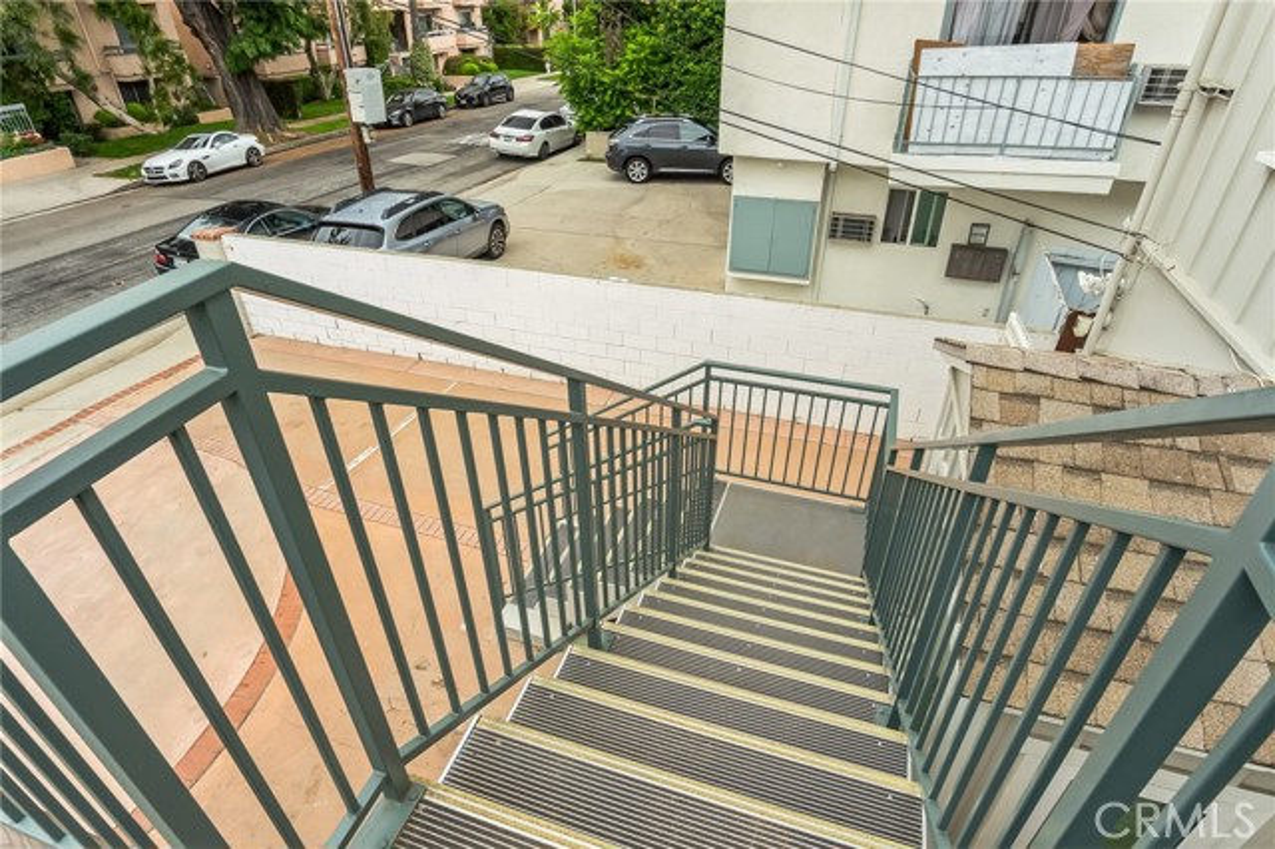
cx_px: 638
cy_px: 424
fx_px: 637
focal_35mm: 18
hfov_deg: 90.0
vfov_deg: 67.3
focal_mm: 12
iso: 100
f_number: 8
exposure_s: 1/50
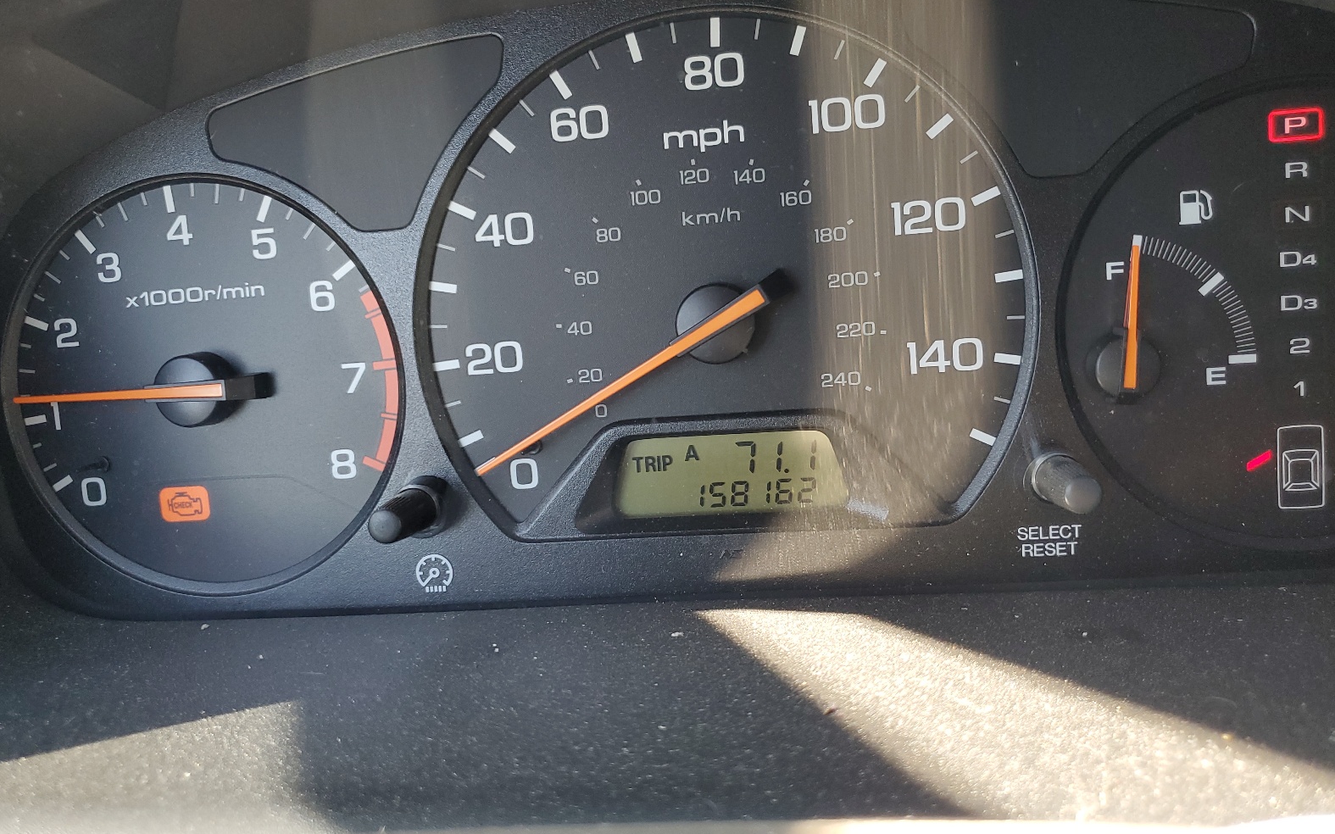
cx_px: 671
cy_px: 410
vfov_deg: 44.5
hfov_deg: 66.5
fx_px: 1019
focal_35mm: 28
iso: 77
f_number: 1.5
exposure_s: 1/120
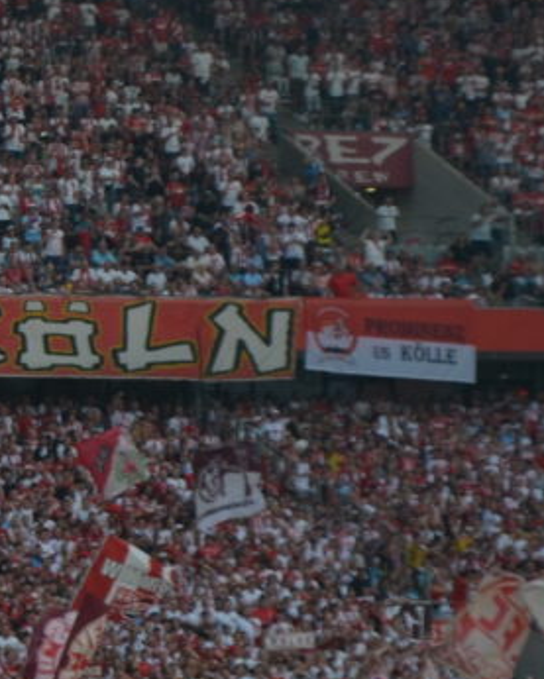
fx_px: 4969
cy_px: 383
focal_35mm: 247
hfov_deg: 6.1
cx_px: -619
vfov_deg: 7.8
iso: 200
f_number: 6.3
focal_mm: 38
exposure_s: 1/160
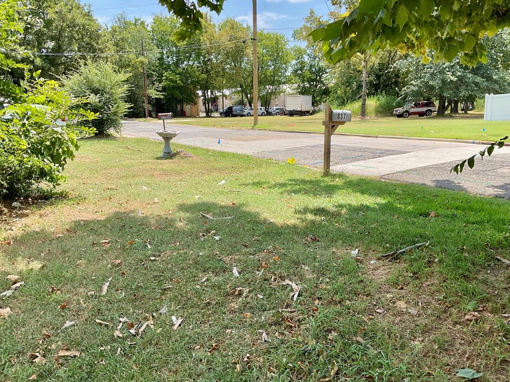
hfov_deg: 60.0
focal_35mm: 30
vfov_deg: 46.8
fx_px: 442
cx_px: 254
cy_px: 187
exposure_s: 1/898
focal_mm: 3
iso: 16
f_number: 1.8
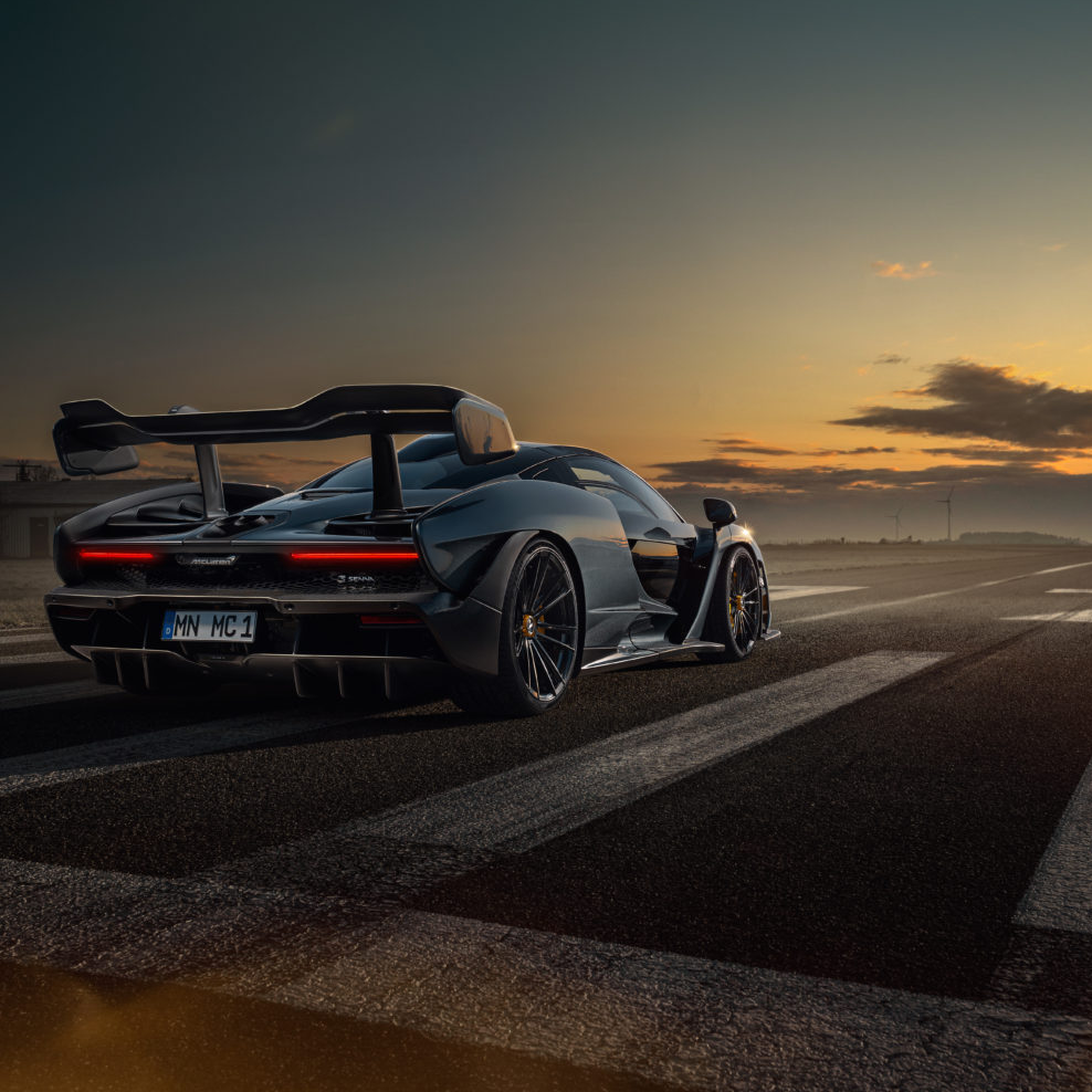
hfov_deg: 41.9
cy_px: 549
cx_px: 546
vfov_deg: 41.9
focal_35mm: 40
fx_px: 1428
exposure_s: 1/160
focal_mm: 31
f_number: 9
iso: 200
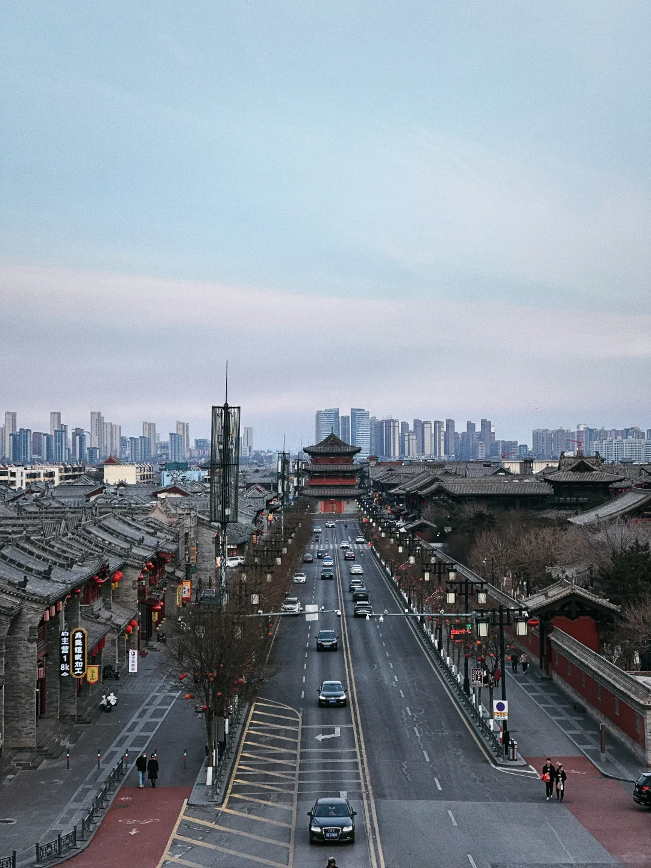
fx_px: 1931
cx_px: 326
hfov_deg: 19.1
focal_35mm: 77
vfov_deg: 25.3
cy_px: 434
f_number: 2.8
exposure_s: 1/139
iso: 20
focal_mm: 9
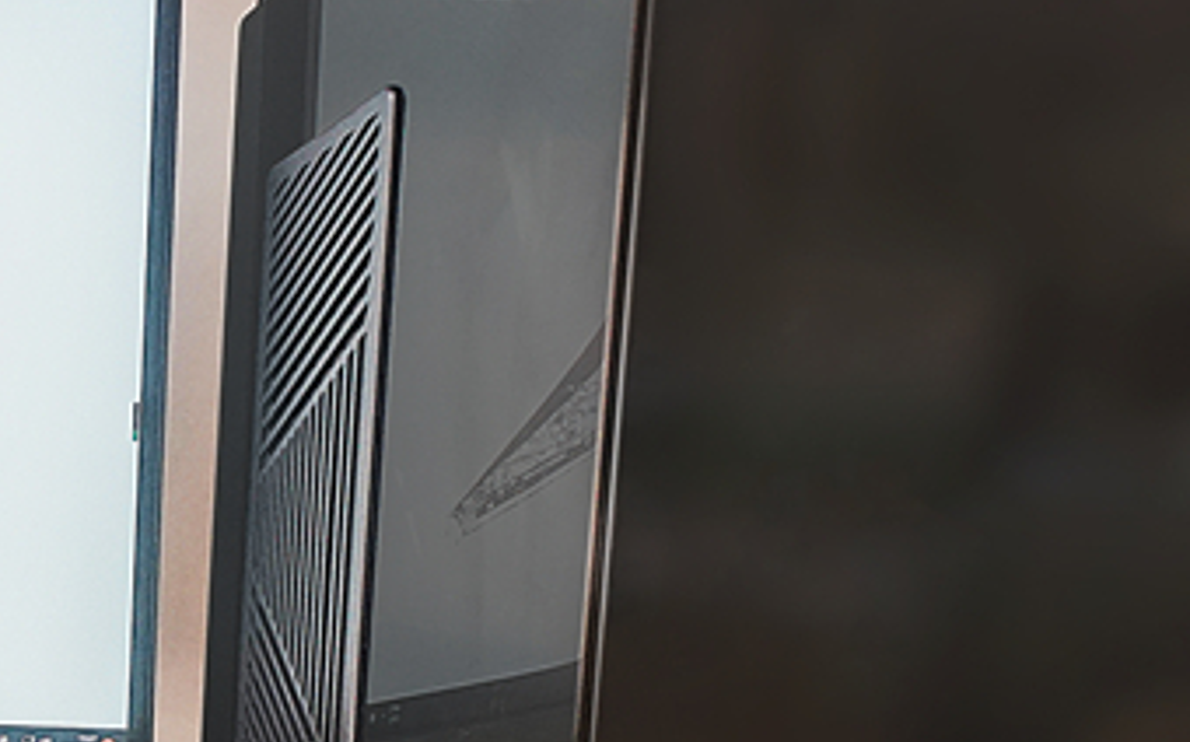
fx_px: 3047
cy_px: 723
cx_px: -234
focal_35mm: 94
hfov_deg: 20.7
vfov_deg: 13.7
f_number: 5
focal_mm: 32
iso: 640
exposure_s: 1/40
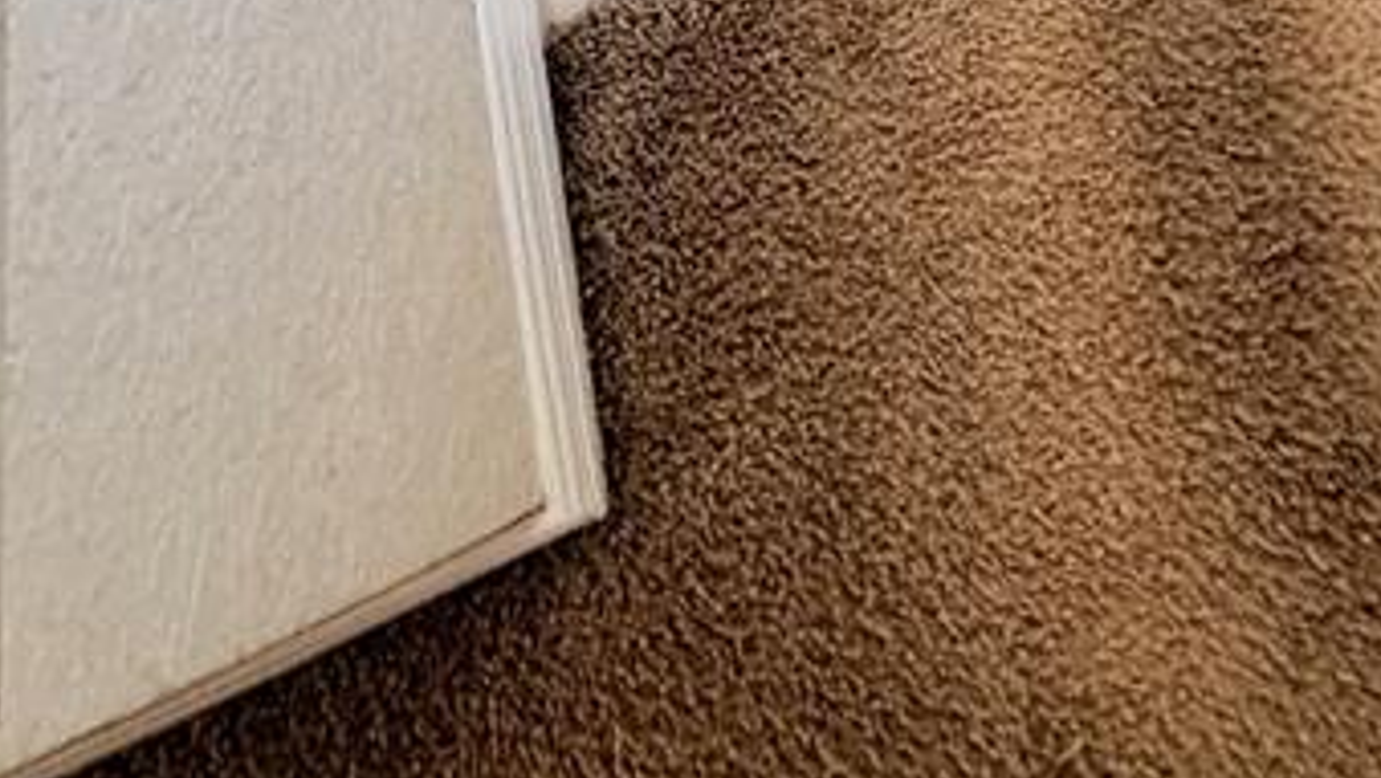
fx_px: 1978
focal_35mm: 54
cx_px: 1047
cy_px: -1495
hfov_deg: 37.5
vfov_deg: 11.9
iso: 160
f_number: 2.2
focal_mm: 2.22
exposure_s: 1/60
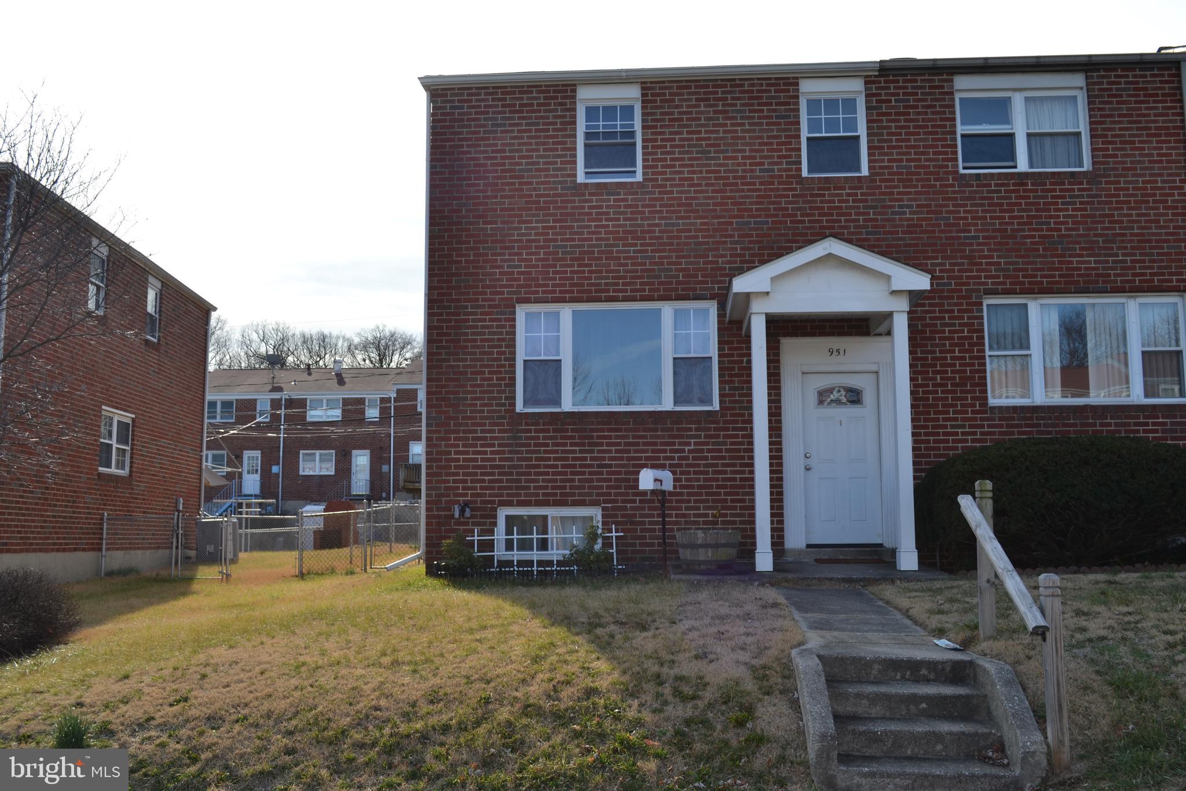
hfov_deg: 53.1
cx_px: 593
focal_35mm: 36
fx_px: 1186
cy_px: 396
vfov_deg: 36.9
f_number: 7.1
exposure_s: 1/200
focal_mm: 24
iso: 100
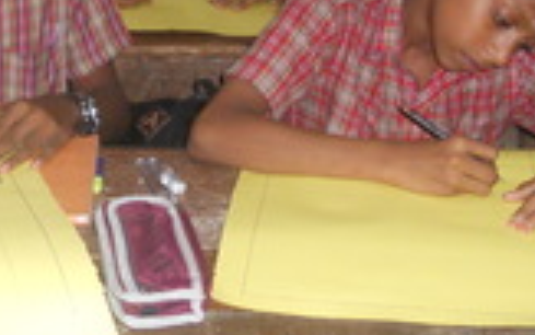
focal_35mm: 88
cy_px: -51
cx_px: 181
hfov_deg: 23.4
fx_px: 1284
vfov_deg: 14.5
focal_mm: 4.9
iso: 250
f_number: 3.2
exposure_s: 1/25
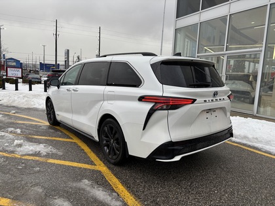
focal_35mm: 26
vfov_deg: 53.1
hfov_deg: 67.3
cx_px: 138
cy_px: 103
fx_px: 207
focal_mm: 5.96
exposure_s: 1/359
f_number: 1.6
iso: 50
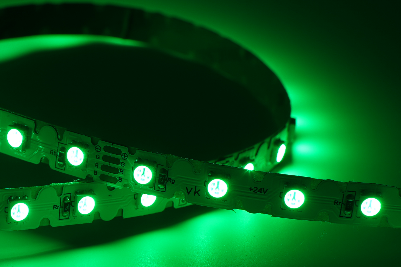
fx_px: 1916
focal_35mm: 172
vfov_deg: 8.0
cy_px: 205
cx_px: -12
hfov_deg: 11.8
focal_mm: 53
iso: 80
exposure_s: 1/80
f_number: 8
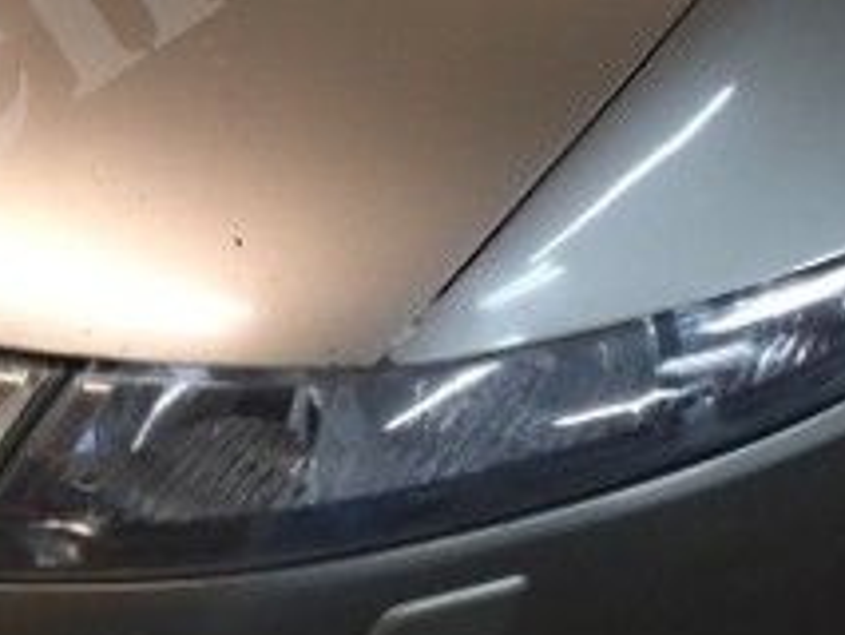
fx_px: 2662
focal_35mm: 109
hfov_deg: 17.9
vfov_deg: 13.2
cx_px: 218
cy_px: -147
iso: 250
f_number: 2.2
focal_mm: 4.15
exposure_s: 1/33
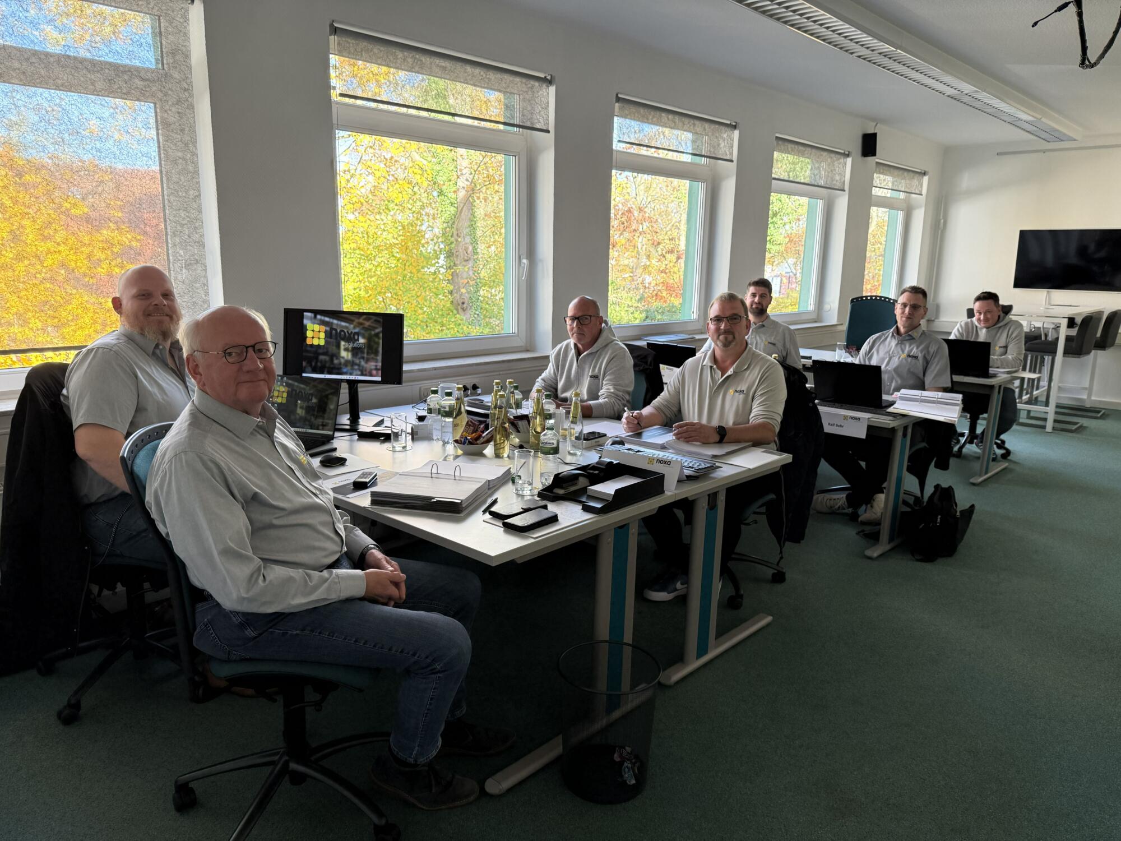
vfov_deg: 56.8
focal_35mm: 24
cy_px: 420
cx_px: 560
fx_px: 777
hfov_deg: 71.6
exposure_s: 1/172
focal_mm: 6.76
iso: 200
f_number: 1.78
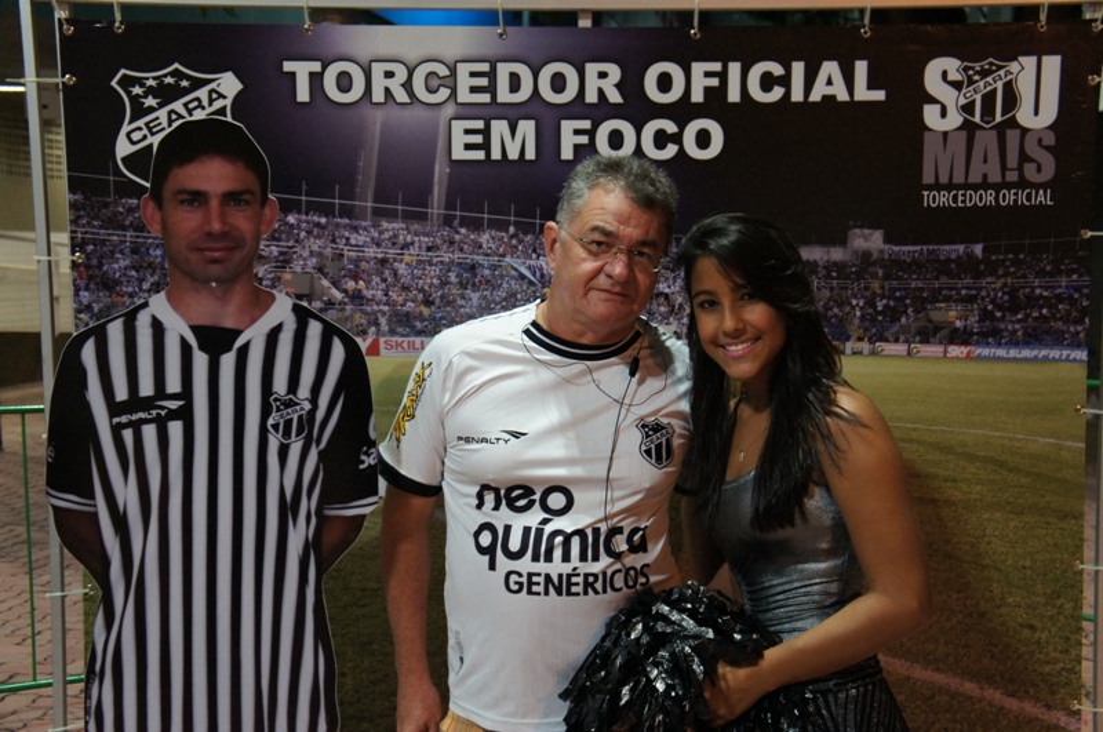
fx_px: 1377
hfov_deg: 43.7
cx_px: 552
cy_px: 366
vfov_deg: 29.8
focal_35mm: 45
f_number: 4
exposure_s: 1/40
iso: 1600
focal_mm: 30
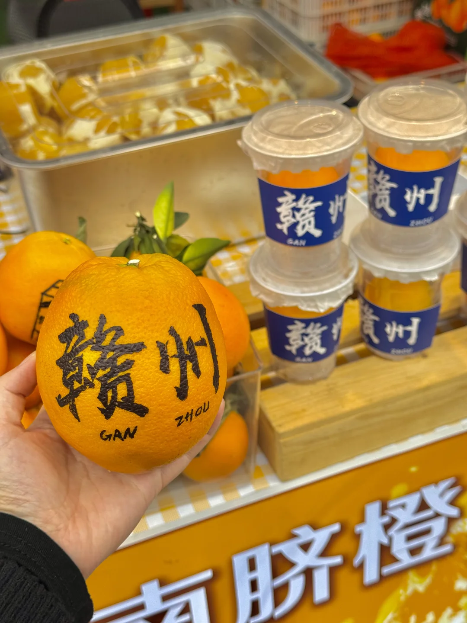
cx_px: 234
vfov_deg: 39.7
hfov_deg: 30.3
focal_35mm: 48
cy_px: 312
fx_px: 863
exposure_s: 1/544
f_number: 1.78
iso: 64
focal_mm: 6.76
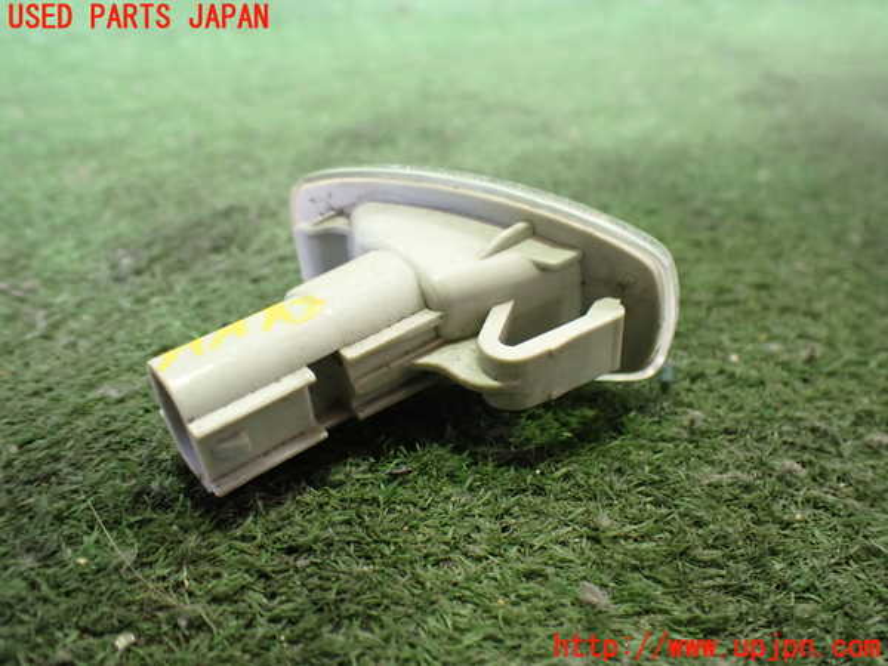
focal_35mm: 30
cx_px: 444
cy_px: 333
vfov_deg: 46.8
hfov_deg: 60.0
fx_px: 770
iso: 800
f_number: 2.3
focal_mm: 5.4
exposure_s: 1/40
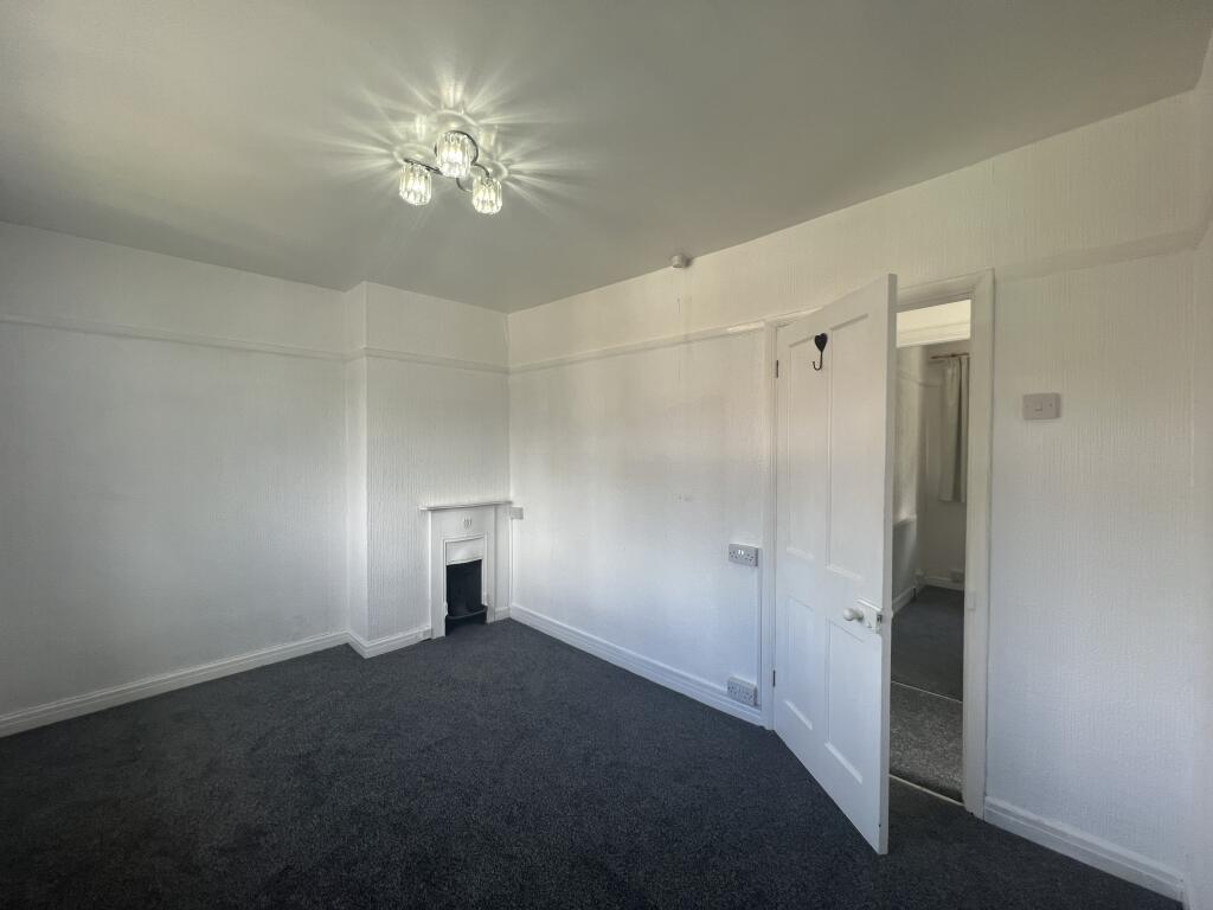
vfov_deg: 89.9
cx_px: 606
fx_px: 456
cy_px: 455
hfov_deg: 106.2
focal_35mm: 13
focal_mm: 1.57
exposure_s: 1/100
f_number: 1.8
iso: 50
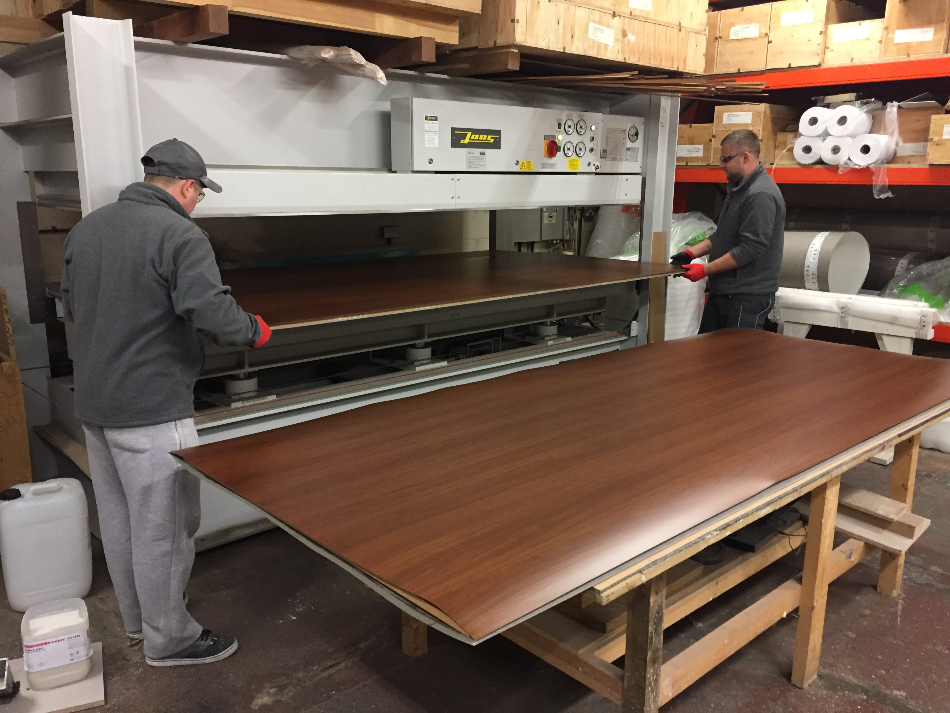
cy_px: 356
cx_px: 475
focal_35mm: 29
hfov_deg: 61.7
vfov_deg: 48.2
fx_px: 796
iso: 250
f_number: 2.2
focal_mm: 4.15
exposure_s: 1/33
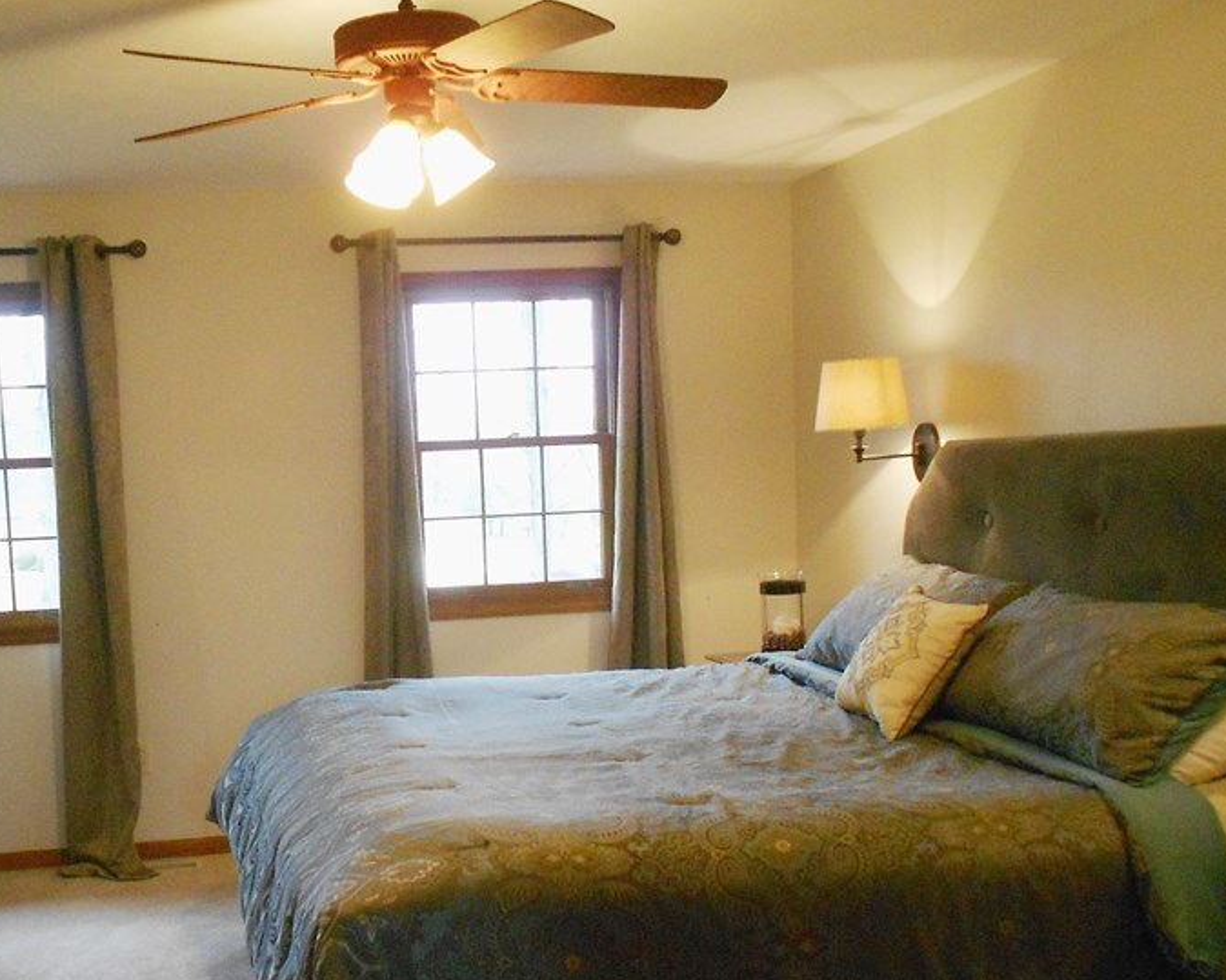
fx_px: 1560
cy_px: 667
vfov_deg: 34.5
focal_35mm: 43
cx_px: 424
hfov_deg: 42.4
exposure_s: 1/30
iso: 400
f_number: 3.4
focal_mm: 5.1
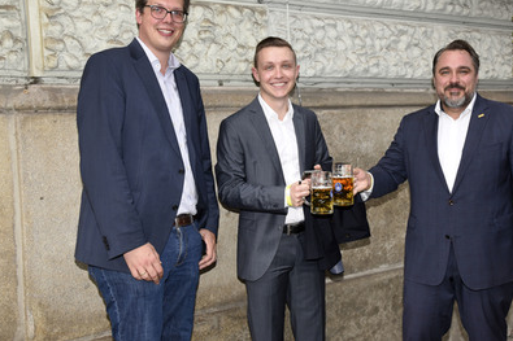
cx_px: 285
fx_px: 570
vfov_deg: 33.3
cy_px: 148
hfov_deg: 48.4
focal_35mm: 40
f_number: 8
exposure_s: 1/160
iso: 800
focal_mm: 35
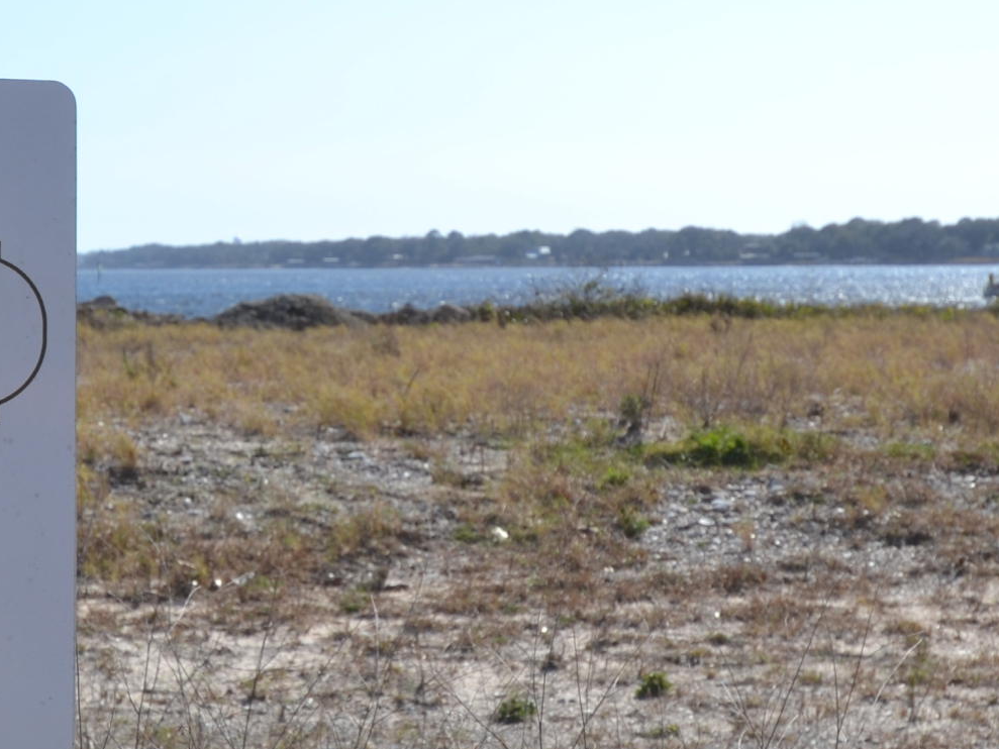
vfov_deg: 14.1
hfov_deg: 18.7
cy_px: 401
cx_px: 345
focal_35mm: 105
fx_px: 3031
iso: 100
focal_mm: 24
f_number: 9
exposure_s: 1/320
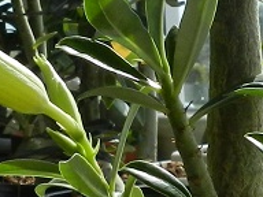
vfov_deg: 30.2
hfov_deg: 35.6
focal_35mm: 48
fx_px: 365
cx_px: -3
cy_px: 85
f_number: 4
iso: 160
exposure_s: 1/640
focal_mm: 4
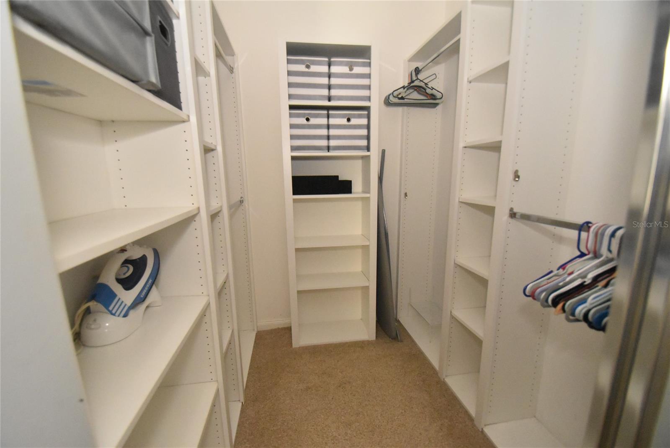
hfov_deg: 100.4
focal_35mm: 15
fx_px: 279
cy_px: 224
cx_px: 335
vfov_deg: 77.4
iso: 6400
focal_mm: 10
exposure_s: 1/60
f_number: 3.5
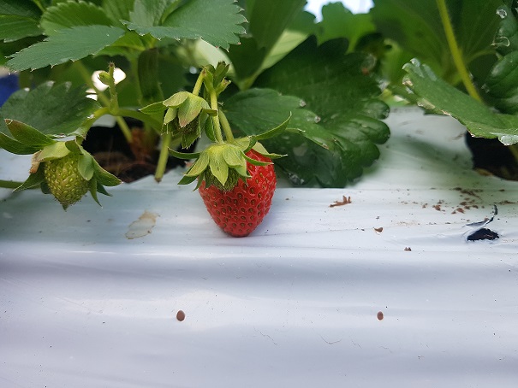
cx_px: 259
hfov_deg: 67.3
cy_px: 194
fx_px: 389
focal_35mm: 26
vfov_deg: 53.1
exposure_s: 1/322
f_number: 1.7
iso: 50
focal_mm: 4.2
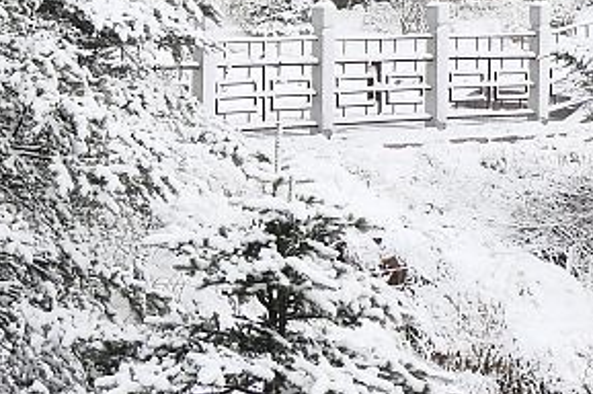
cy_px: -96
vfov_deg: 10.1
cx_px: 166
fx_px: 2188
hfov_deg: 15.4
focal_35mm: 133
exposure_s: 1/500
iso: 320
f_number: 4
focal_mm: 11.7
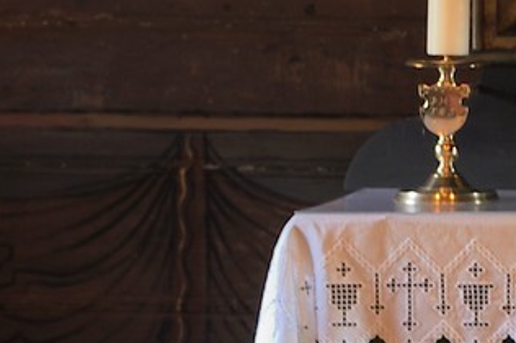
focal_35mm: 354
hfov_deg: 5.6
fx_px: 5069
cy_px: 70
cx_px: 1261
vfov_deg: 3.9
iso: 200
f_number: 8
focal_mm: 70
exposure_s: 1
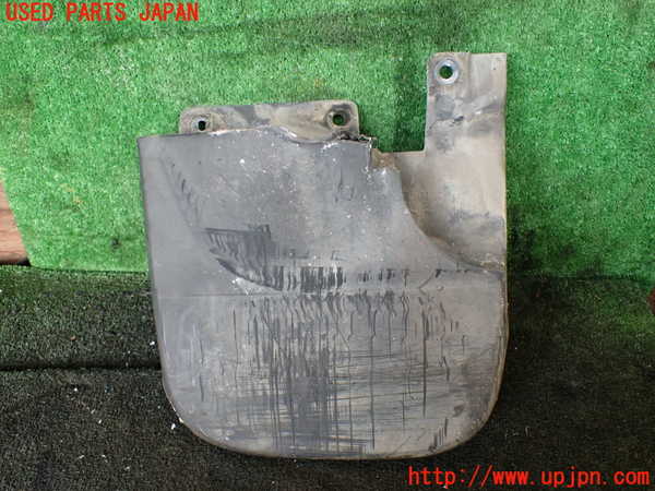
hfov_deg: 60.0
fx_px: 568
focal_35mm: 30
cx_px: 328
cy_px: 246
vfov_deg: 46.8
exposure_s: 1/125
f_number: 2.3
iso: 250
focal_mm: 5.4
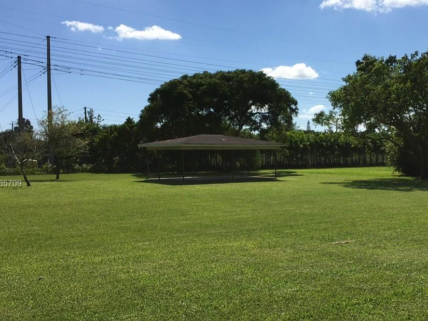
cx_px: 285
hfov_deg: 41.5
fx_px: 556
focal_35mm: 45
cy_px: 184
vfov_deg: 32.1
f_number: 2.2
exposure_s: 1/2849
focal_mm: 4.15
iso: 25
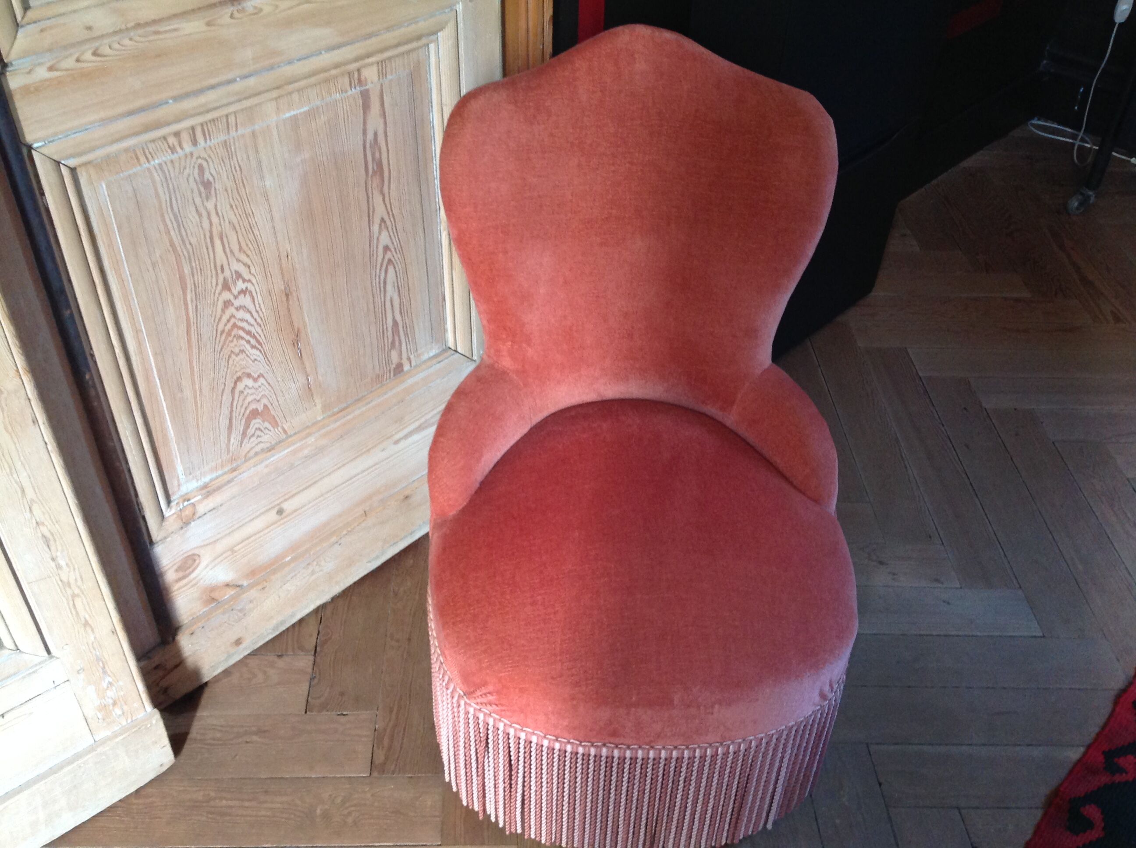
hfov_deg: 52.7
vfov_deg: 40.6
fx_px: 1147
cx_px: 568
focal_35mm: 35
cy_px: 424
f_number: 2.4
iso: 200
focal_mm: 4.28
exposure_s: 1/15
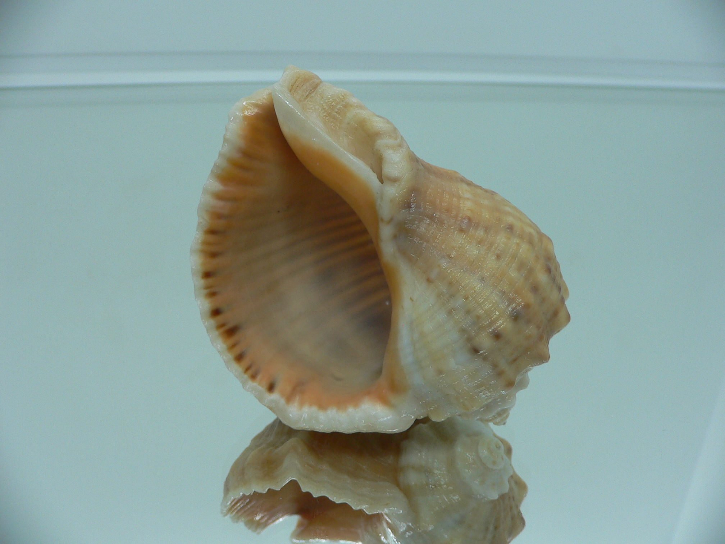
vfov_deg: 40.7
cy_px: 272
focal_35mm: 35
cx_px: 362
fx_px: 733
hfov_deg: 52.6
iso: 80
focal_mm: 4.6
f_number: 2.8
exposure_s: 1/60
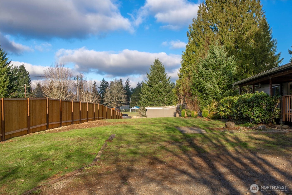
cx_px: 146
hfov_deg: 73.7
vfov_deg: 53.2
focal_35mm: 24
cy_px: 98
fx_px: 195
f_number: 7.1
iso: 80
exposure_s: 1/125
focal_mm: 24
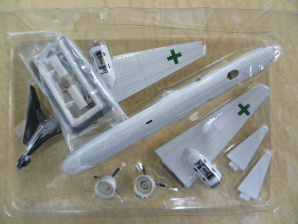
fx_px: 241
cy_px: 112
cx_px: 149
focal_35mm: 28
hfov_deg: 63.4
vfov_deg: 49.7
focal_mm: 5
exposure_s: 1/30
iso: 250
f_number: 2.8
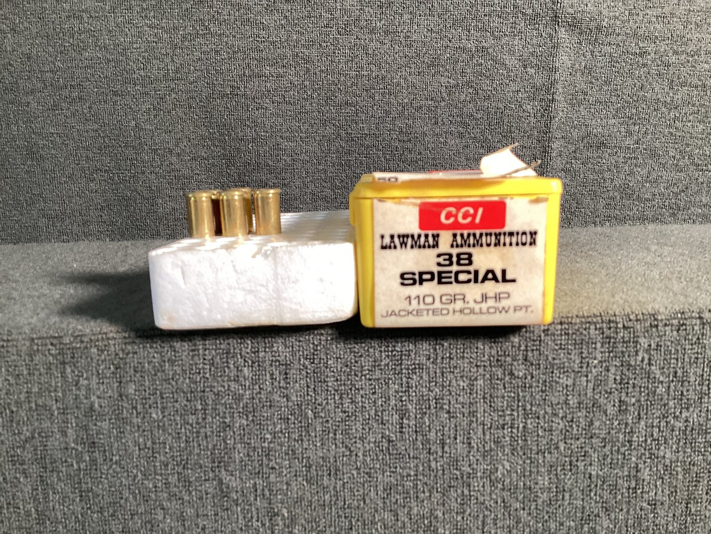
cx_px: 356
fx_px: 637
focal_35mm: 31
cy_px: 267
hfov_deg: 58.3
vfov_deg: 45.4
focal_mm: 3.3
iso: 200
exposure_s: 1/60
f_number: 2.4
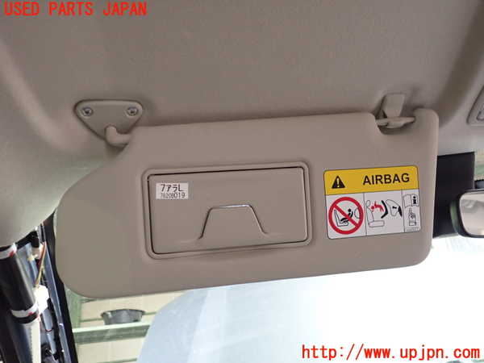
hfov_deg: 60.0
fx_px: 419
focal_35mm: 30
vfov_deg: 46.8
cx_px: 242
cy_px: 182
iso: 500
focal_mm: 5.4
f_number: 2.3
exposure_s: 1/30
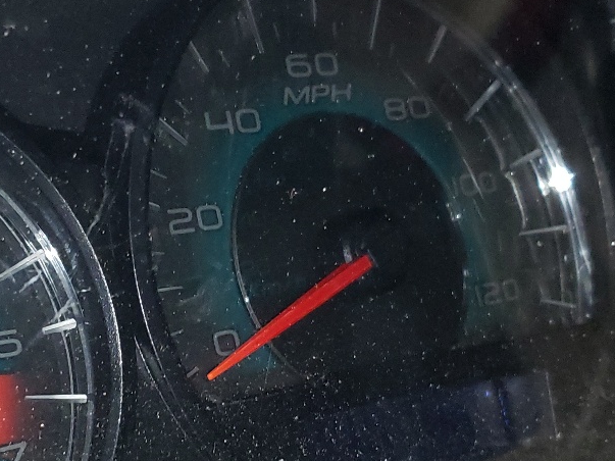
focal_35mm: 69
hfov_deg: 28.0
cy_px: 291
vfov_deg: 21.3
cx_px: 218
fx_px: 1226
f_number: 1.5
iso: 417
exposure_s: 1/24
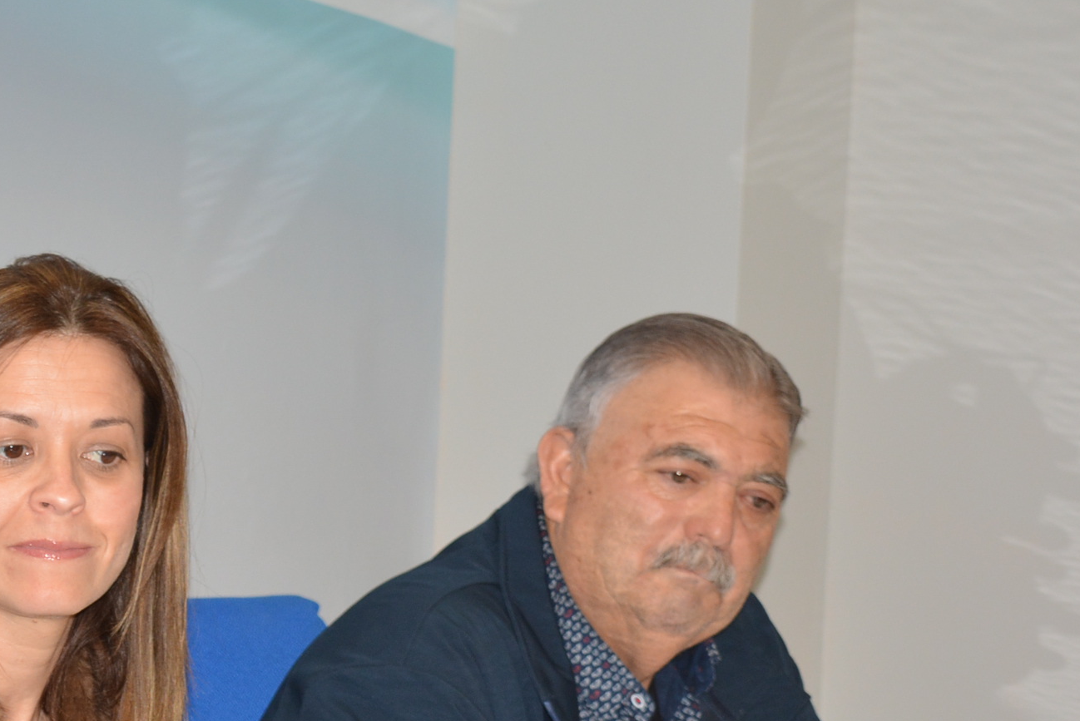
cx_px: -76
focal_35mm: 166
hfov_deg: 12.2
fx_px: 4983
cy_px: 743
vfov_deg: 8.2
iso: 400
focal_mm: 48
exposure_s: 1/60
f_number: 5.3
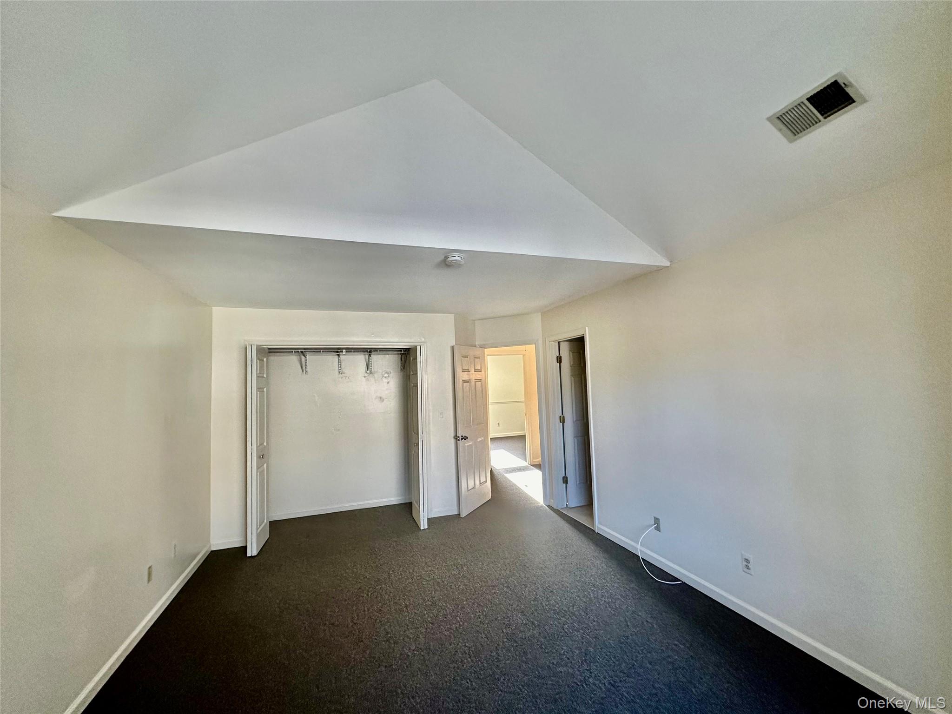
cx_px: 476
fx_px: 385
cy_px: 357
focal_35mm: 14
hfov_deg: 102.1
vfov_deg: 85.7
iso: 160
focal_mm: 2.22
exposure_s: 1/120
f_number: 2.2
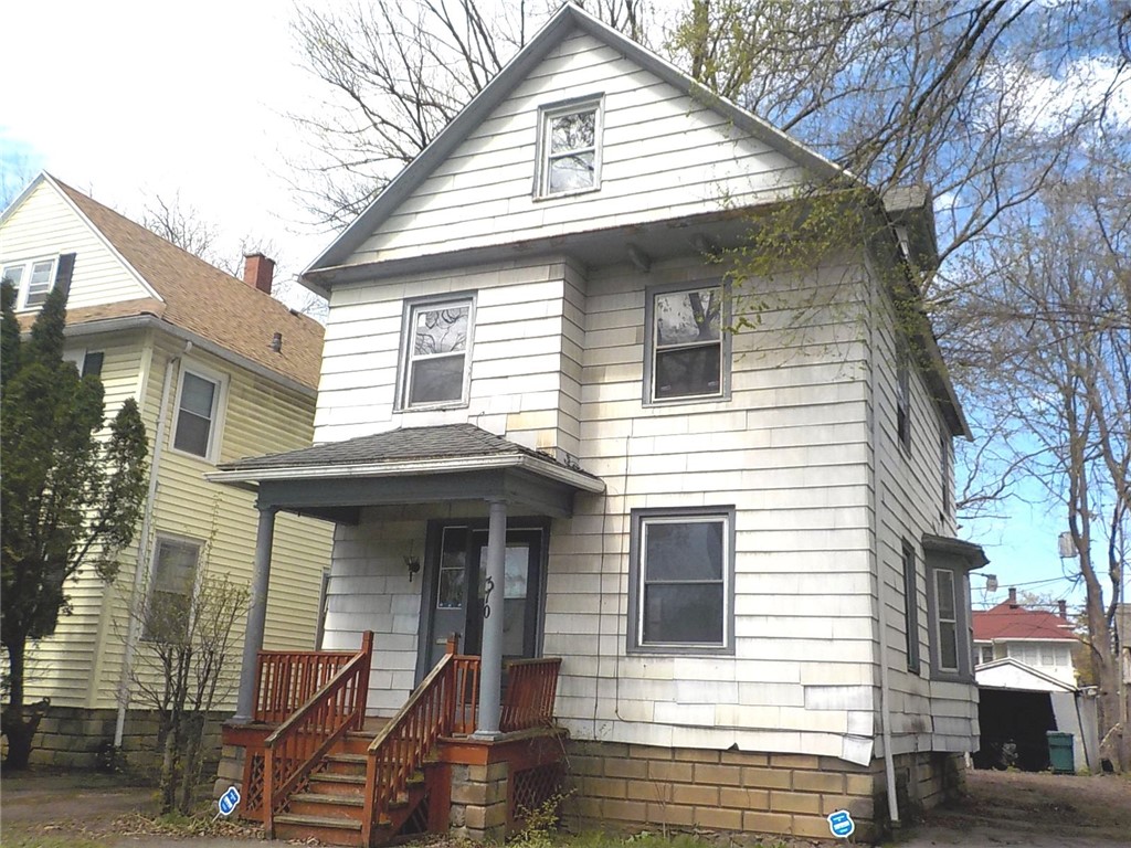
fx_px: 980
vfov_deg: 46.8
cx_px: 566
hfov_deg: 60.0
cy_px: 424
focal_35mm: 30
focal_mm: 4.1
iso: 125
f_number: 3.3
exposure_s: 1/1600
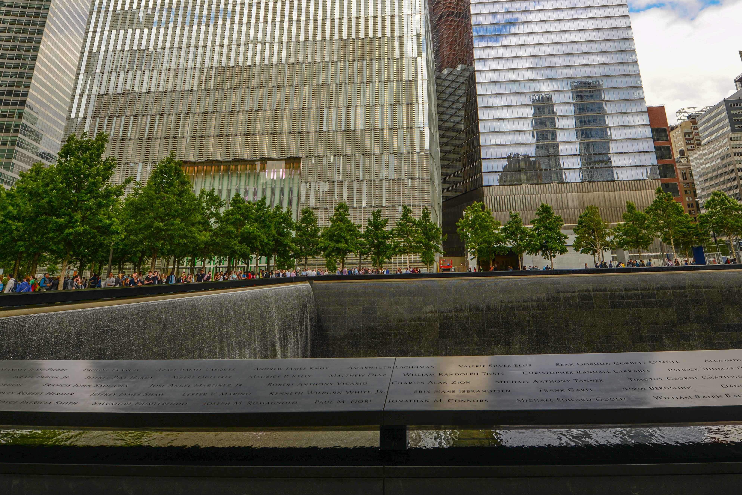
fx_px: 536
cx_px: 413
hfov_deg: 69.2
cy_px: 55
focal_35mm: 26
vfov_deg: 45.3
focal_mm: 14
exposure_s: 1/320
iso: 100
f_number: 5.6
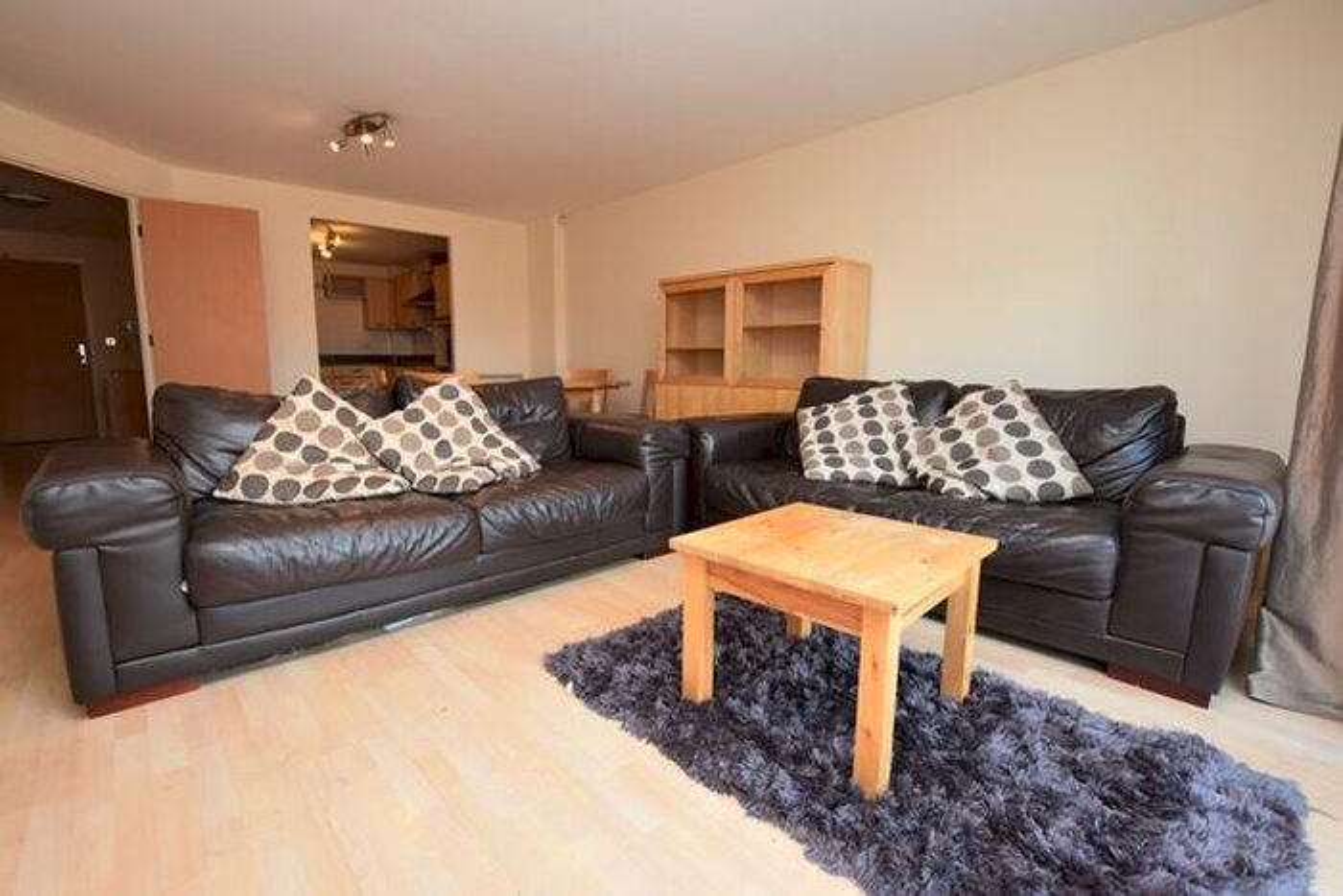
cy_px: 448
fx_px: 560
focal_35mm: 15
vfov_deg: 77.4
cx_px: 672
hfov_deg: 100.4
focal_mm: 10
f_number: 5.6
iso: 800
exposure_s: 1/125
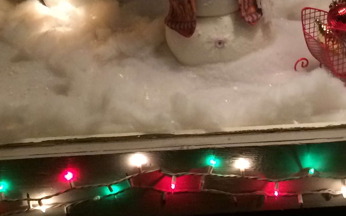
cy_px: 25
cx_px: 247
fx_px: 886
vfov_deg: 13.8
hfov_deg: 21.9
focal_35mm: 94
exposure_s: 1/30
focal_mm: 4.15
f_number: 2.2
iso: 250
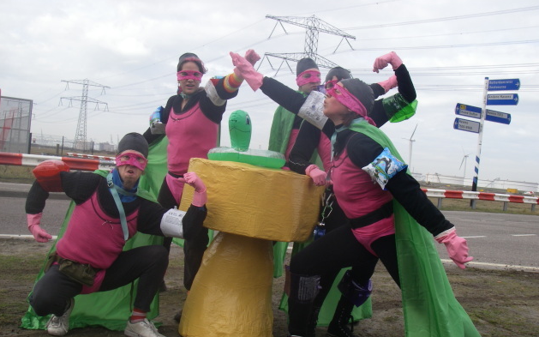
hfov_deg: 48.2
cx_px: 272
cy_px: 201
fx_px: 602
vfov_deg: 31.2
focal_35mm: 41
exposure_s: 1/100
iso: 64
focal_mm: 6.3
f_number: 6.6
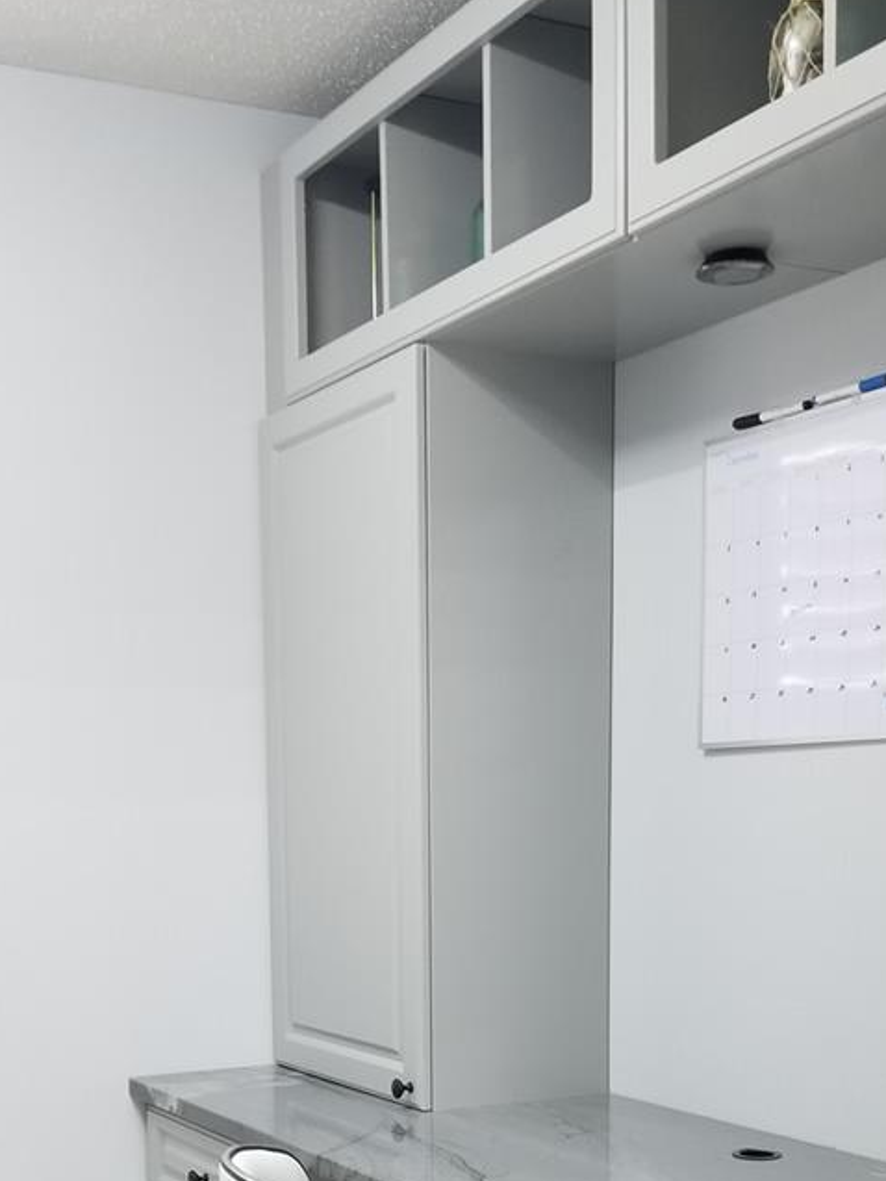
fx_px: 1672
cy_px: 1029
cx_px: 350
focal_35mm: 49
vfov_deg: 36.8
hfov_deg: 29.6
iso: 200
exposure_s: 1/30
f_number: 1.7
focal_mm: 4.3
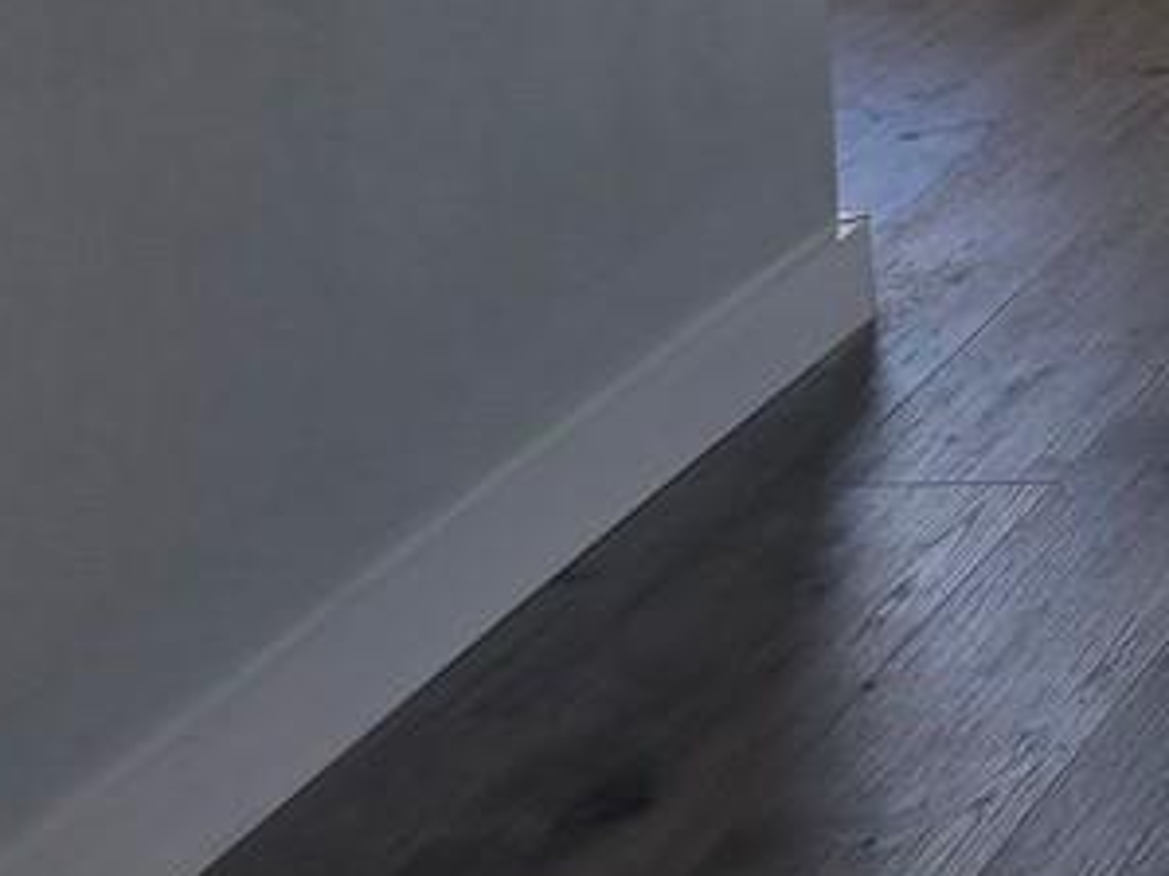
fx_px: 4152
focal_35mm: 123
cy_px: -735
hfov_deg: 13.1
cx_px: 2576
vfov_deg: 11.2
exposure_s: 1/120
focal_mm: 6.3
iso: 25
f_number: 1.7
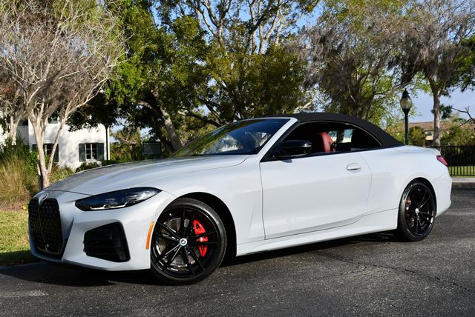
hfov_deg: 44.5
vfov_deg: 30.6
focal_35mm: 44
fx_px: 581
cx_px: 238
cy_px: 158
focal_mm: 22
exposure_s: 1/250
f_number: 8
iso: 100
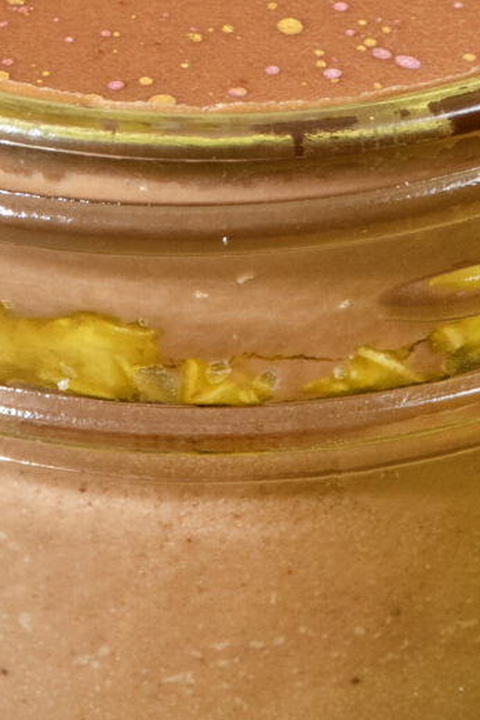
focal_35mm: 515
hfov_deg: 2.7
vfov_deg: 4.0
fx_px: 10299
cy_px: -430
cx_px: 121
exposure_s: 1/200
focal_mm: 105
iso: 400
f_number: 18
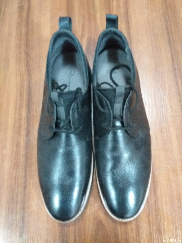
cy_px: 122
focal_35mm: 26
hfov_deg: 53.0
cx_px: 91
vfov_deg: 67.3
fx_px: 182
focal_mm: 3.6
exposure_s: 1/17
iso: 640
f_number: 1.9
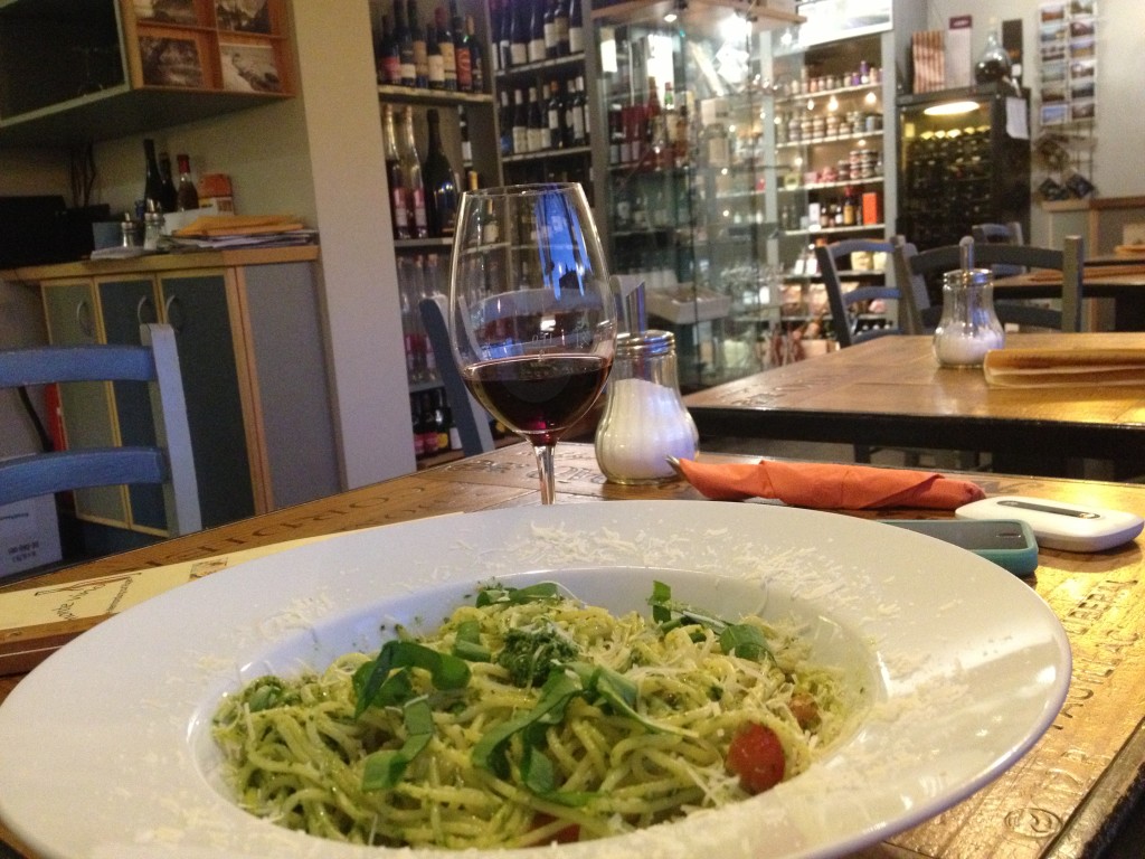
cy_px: 430
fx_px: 1158
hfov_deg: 52.6
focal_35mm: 35
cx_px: 572
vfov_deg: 40.7
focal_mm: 4.28
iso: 640
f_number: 2.4
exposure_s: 1/15
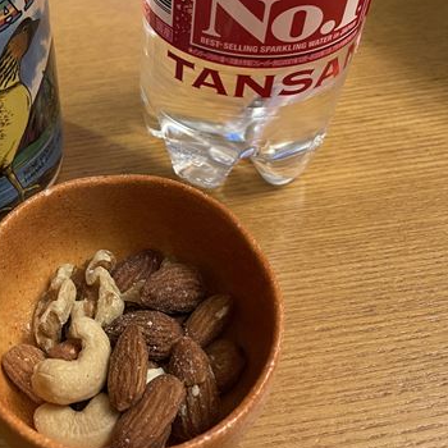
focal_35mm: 42
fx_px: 615
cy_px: 168
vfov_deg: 39.8
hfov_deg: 38.5
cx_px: 90
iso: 320
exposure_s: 1/60
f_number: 1.6
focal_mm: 4.2
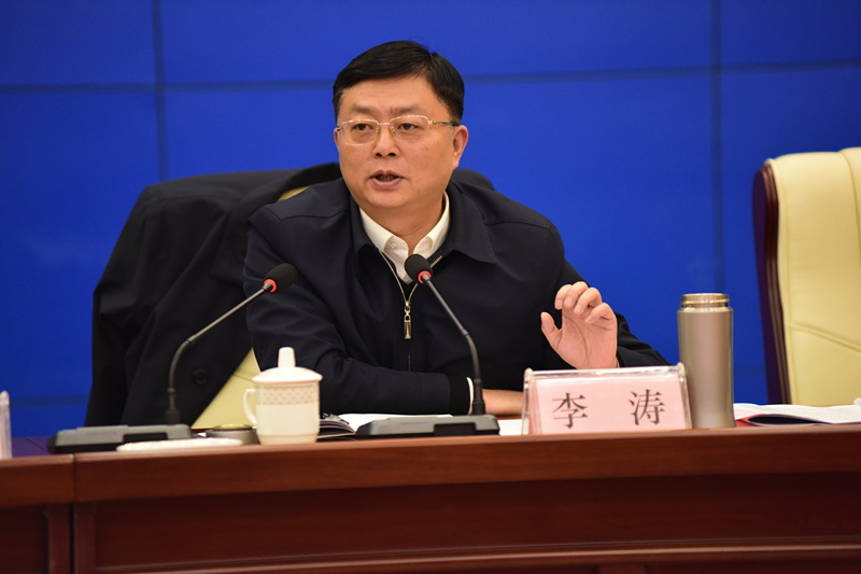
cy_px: 287
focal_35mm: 200
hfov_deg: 10.3
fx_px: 4782
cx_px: 430
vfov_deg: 6.9
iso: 2800
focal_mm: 200
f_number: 2.8
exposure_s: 1/200
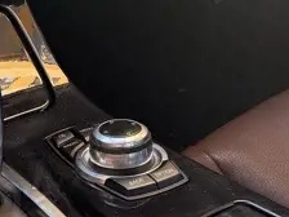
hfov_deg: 18.3
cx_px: 83
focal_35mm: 107
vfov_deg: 13.1
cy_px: -105
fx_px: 893
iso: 200
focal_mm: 6.76
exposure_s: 1/184
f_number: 1.78
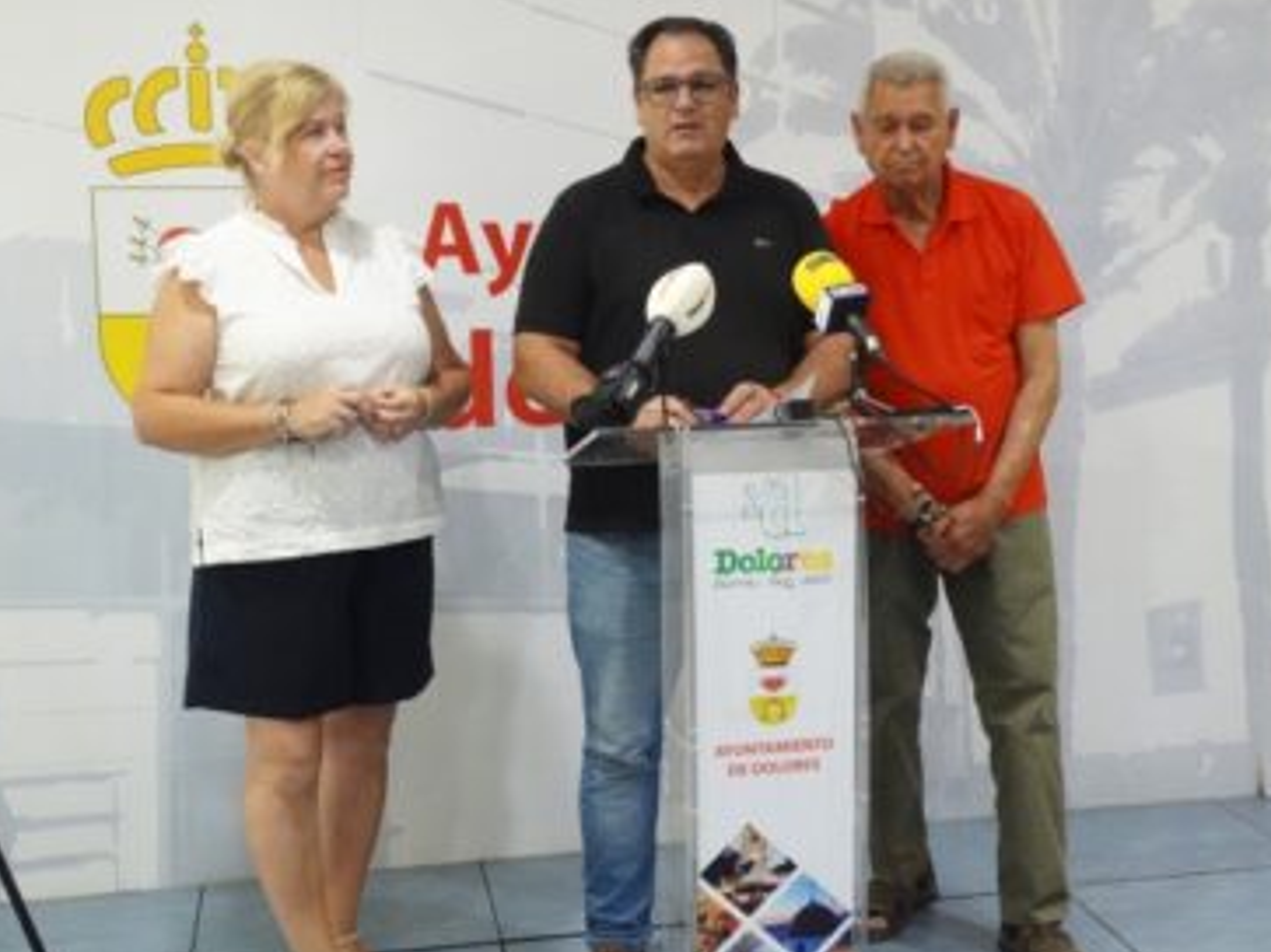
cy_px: 464
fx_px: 1615
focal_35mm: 44
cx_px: 700
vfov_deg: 32.9
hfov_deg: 42.9
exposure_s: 1/60
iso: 800
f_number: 4
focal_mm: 6.44
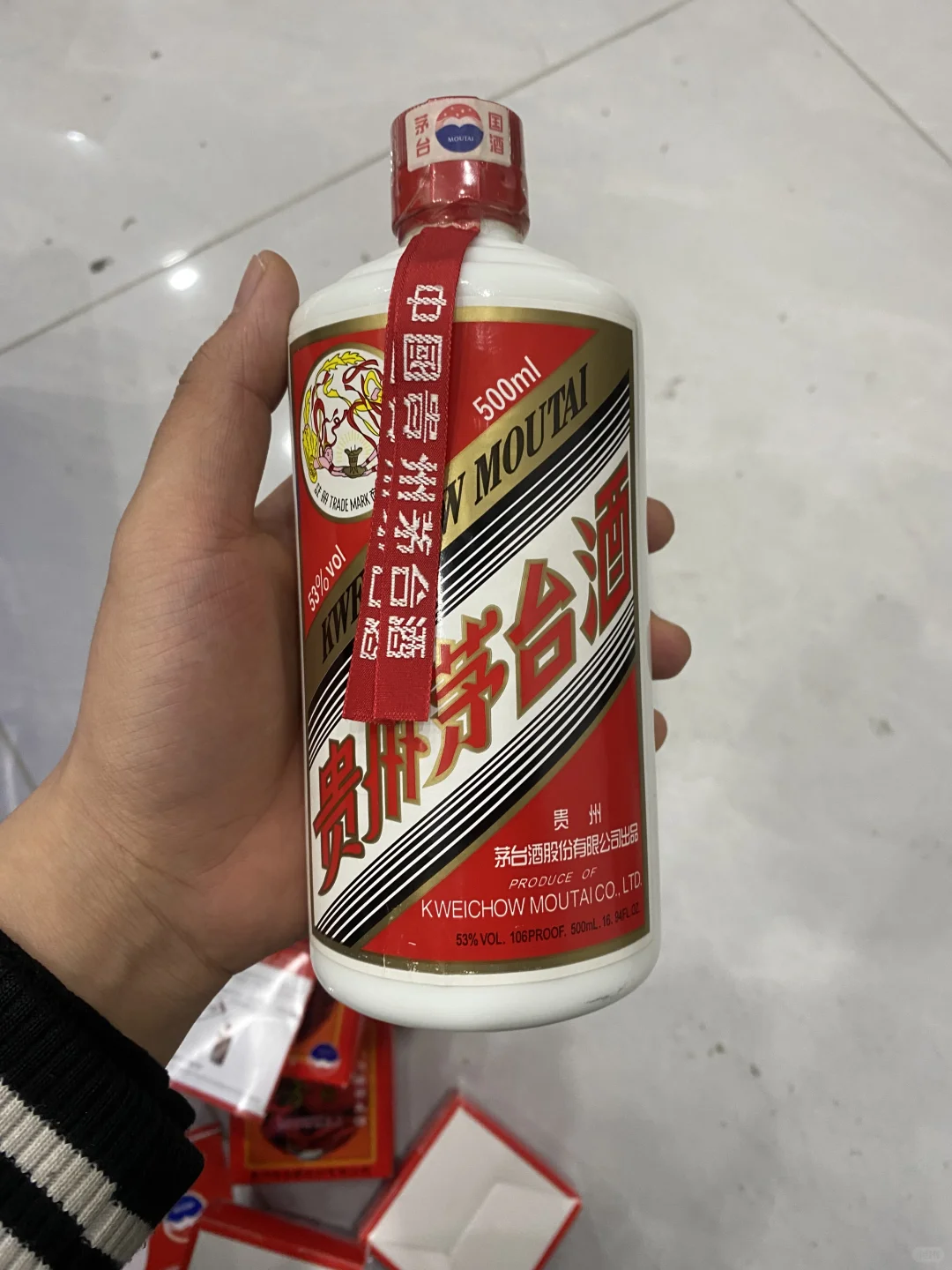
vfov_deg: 67.3
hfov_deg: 53.1
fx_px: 953
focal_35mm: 26
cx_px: 476
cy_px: 635
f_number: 1.8
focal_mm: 4.25
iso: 125
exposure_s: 1/69
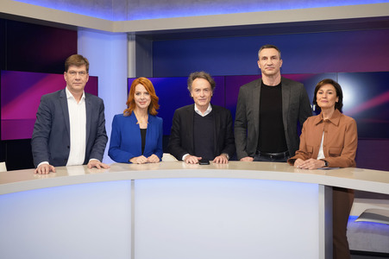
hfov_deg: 55.8
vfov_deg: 38.8
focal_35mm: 34
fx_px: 367
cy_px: 130
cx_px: 194
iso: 2000
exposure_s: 1/125
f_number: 5.6
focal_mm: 34
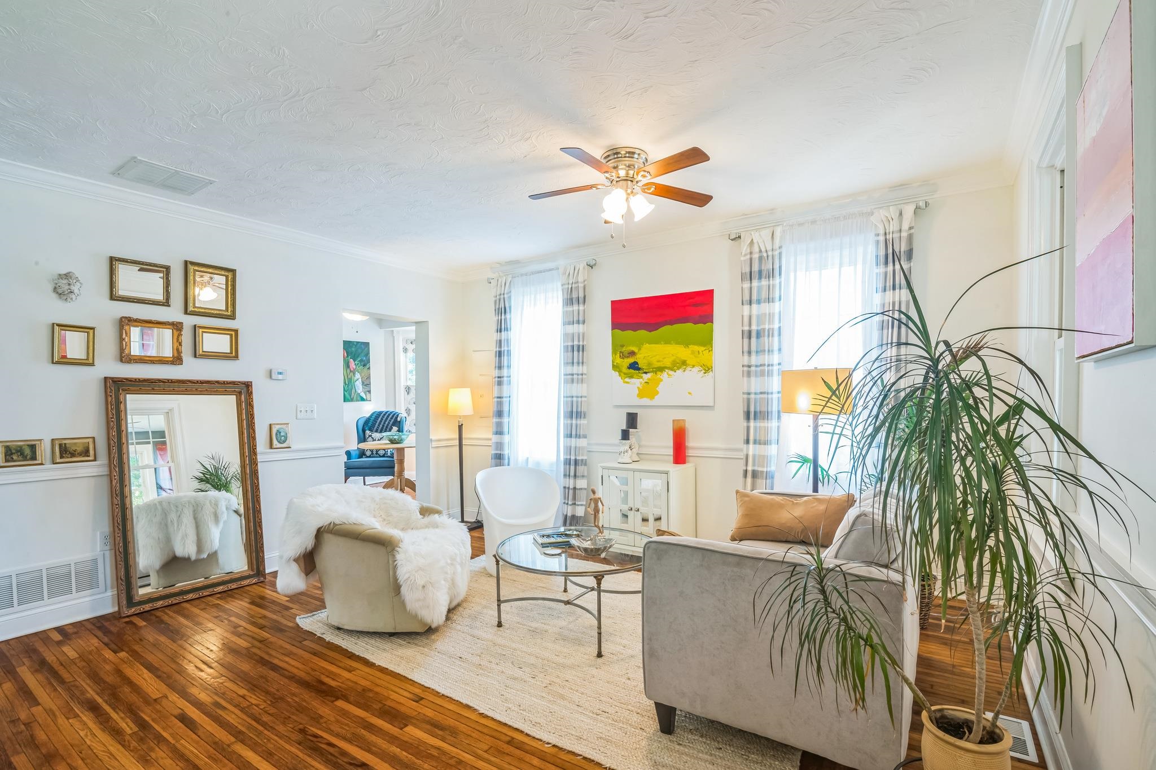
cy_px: 385
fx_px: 514
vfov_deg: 73.7
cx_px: 578
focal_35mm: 16
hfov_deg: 96.7
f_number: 16
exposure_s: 2
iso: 250
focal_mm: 16
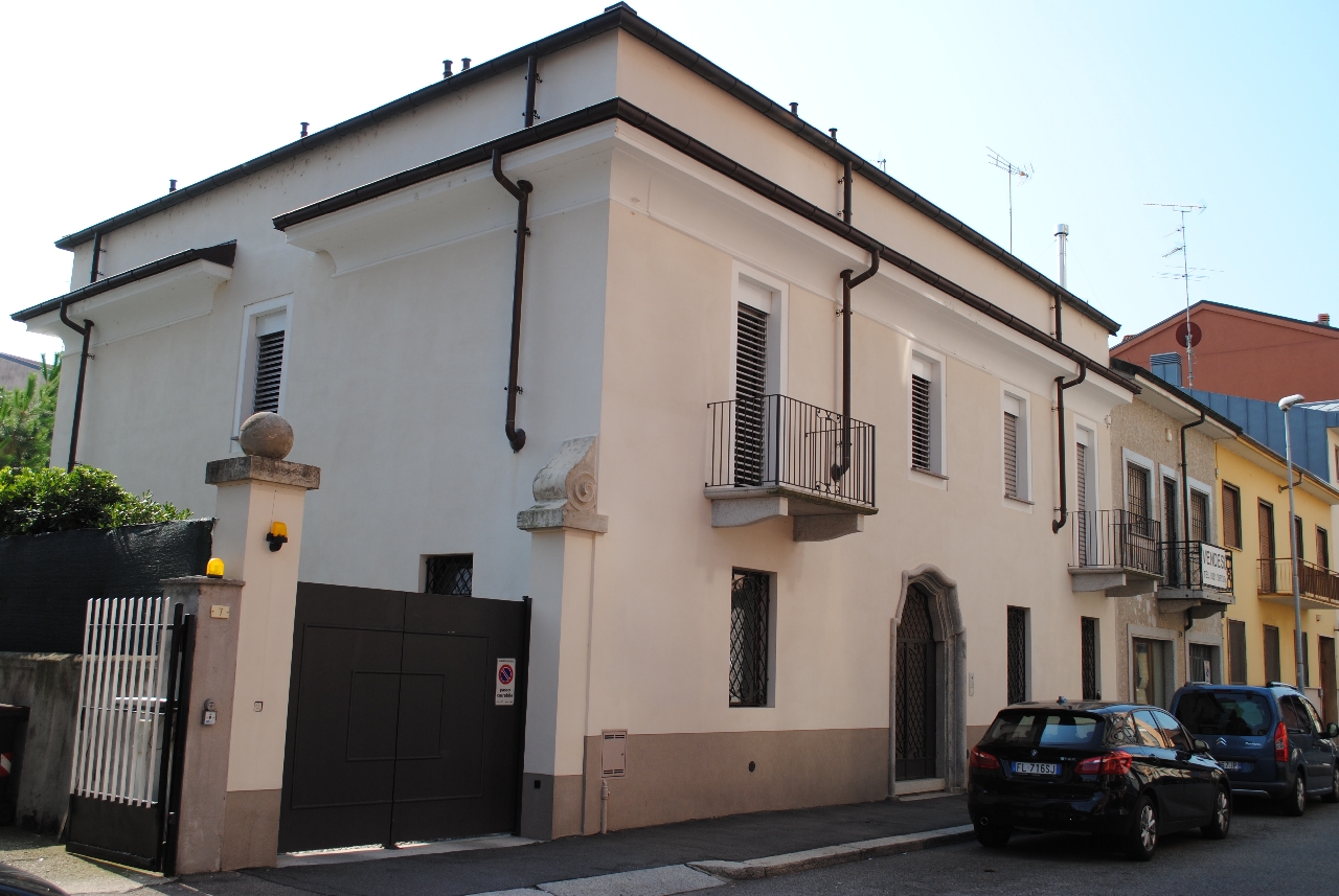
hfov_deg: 57.2
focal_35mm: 33
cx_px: 670
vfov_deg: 40.1
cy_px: 448
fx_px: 1229
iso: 100
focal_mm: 22
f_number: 8
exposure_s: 1/250
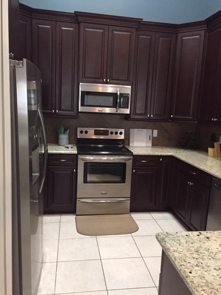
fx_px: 247
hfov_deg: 48.2
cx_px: 110
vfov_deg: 61.7
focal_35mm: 29
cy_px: 148
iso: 250
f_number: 2.2
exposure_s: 1/30
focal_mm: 4.15
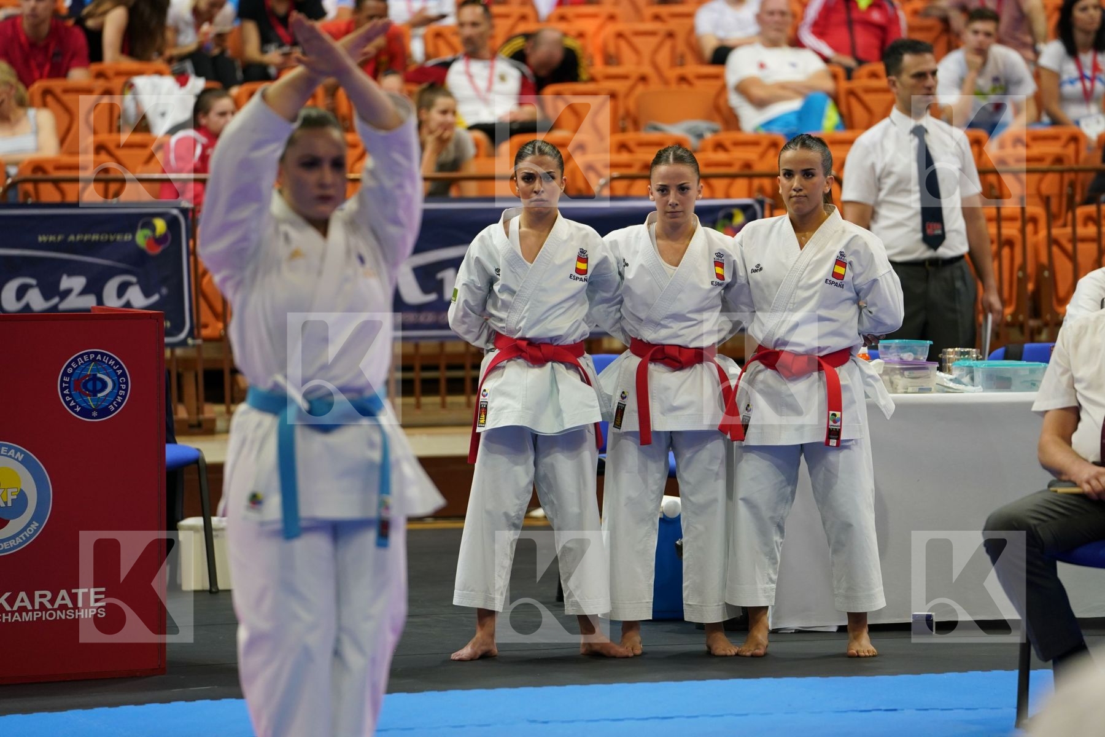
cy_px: 368
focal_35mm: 200
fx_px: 6138
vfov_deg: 6.9
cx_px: 552
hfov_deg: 10.3
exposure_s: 1/500
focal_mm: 200
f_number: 2.8
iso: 1250
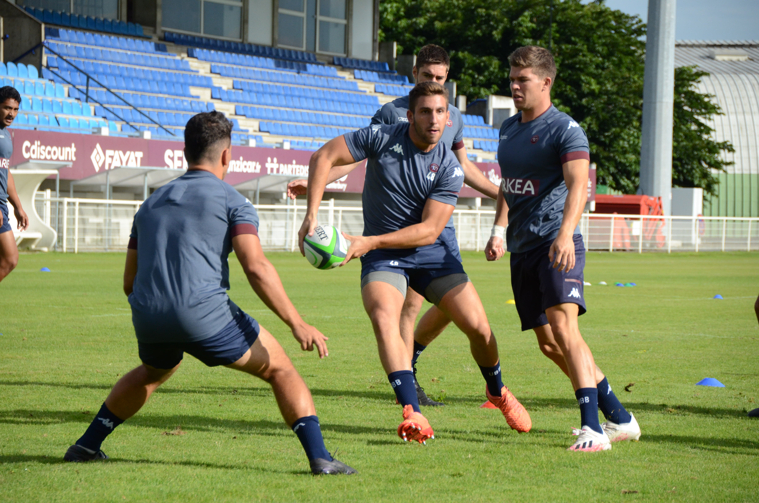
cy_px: 252
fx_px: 3314
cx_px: 380
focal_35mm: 158
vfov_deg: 8.7
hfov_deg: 13.1
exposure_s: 1/3200
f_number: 6
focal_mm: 105
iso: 800
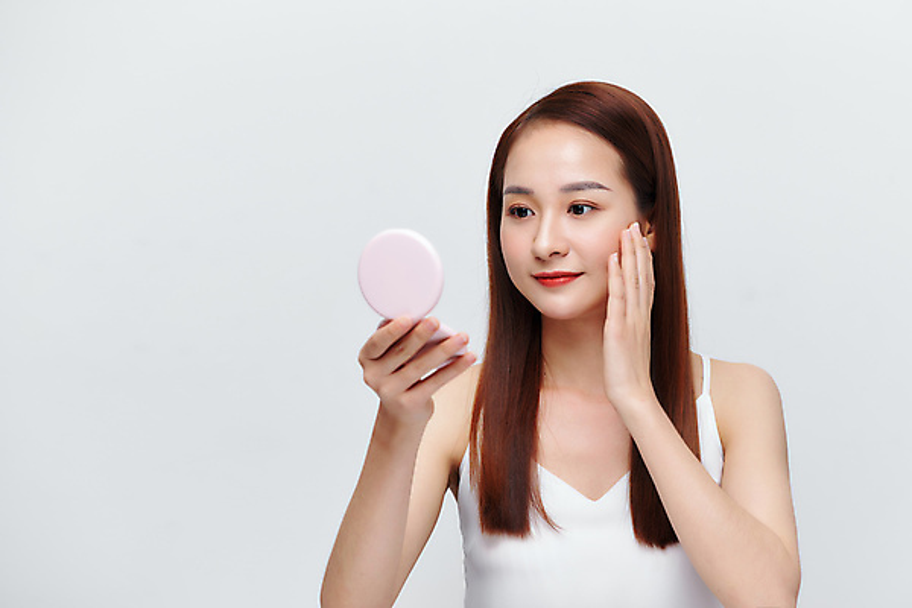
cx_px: 456
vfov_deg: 9.5
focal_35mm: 145
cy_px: 304
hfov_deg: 14.2
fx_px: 3673
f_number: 5.6
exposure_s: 1/160
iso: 160
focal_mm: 145
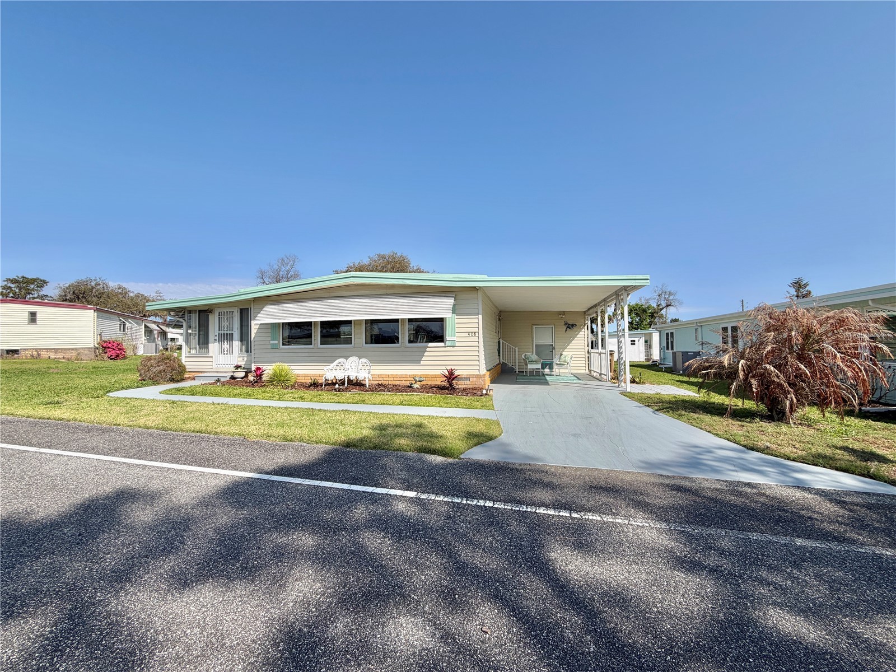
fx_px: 362
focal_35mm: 14
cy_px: 336
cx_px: 448
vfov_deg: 85.7
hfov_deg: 102.1
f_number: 2.2
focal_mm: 2.22
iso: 20
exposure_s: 1/901
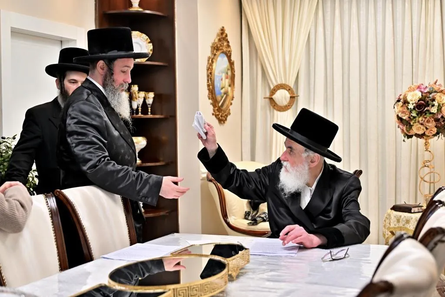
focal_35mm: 48
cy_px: 148
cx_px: 222
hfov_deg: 41.1
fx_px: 593
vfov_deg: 28.1
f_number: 4
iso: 1000
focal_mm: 48
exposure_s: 1/400
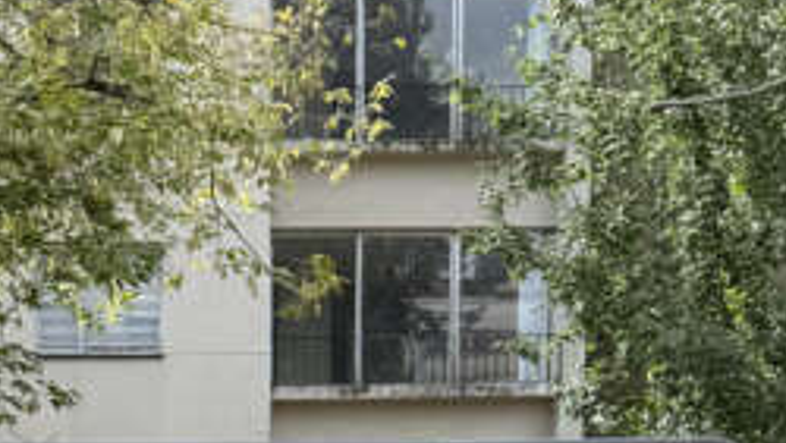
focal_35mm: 107
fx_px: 2231
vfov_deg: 9.7
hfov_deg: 19.6
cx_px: 72
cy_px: 1159
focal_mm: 6.76
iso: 80
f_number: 1.78
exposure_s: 1/943
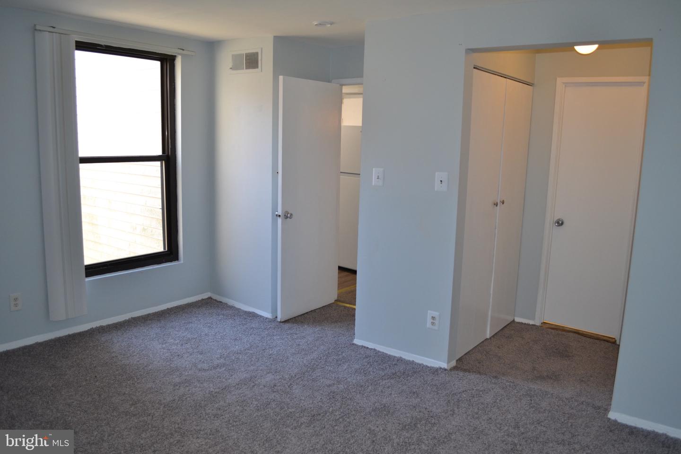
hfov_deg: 67.4
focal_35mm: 27
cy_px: 227
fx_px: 511
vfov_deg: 47.9
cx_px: 340
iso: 400
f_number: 4
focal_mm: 18
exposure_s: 1/80
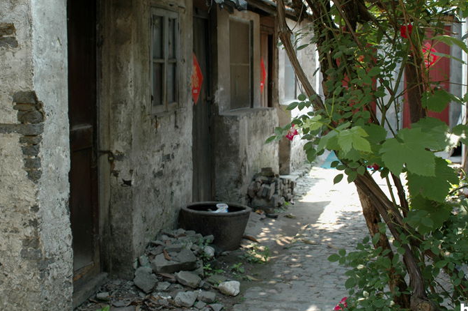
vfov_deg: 26.9
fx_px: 649
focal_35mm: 50
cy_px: 146
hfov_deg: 39.6
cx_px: 241
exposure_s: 1/60
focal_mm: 28
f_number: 5.6
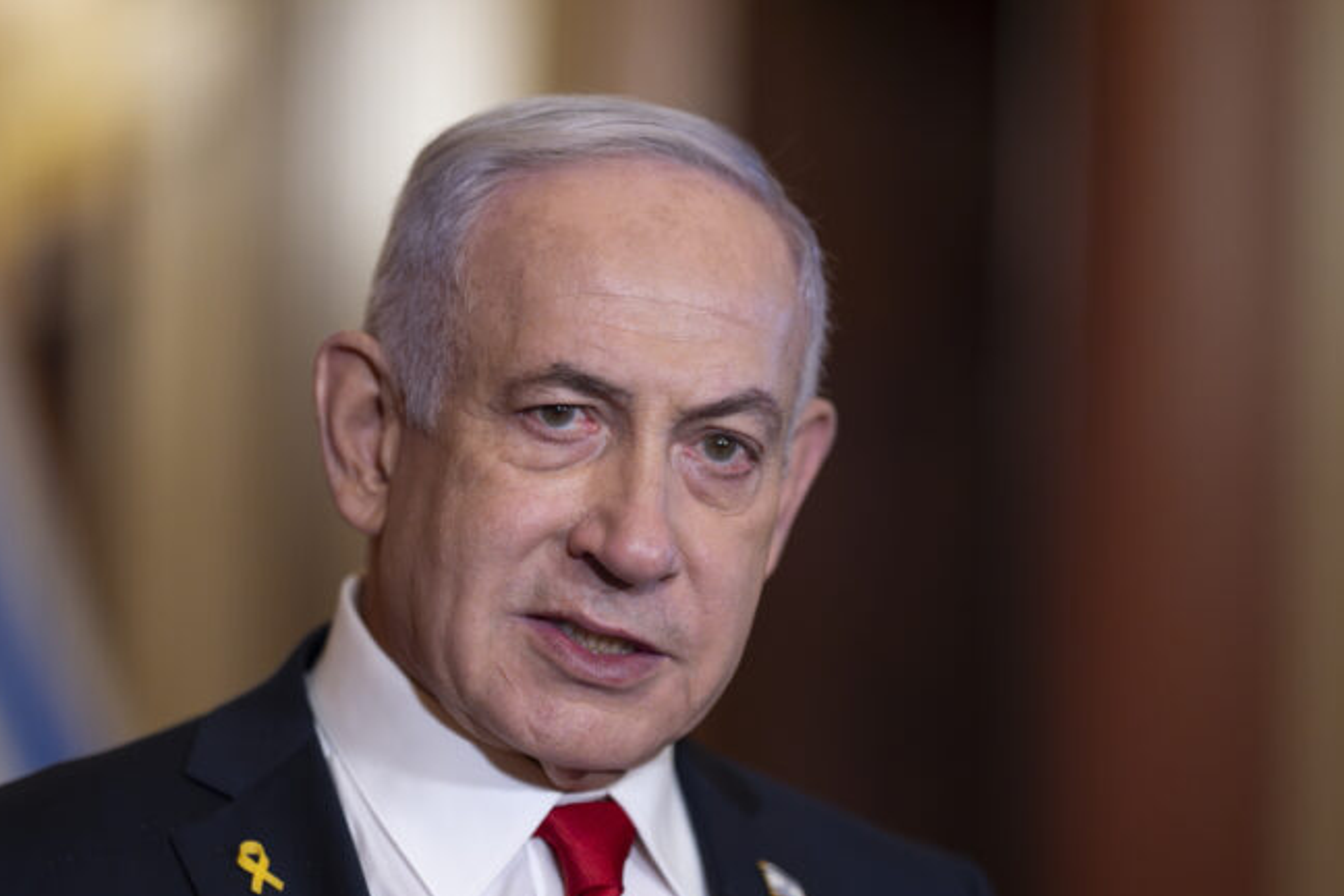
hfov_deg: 12.8
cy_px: 512
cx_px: 572
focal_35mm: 160
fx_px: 5973
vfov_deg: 8.6
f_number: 1.8
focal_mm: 135
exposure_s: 1/800
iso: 3200
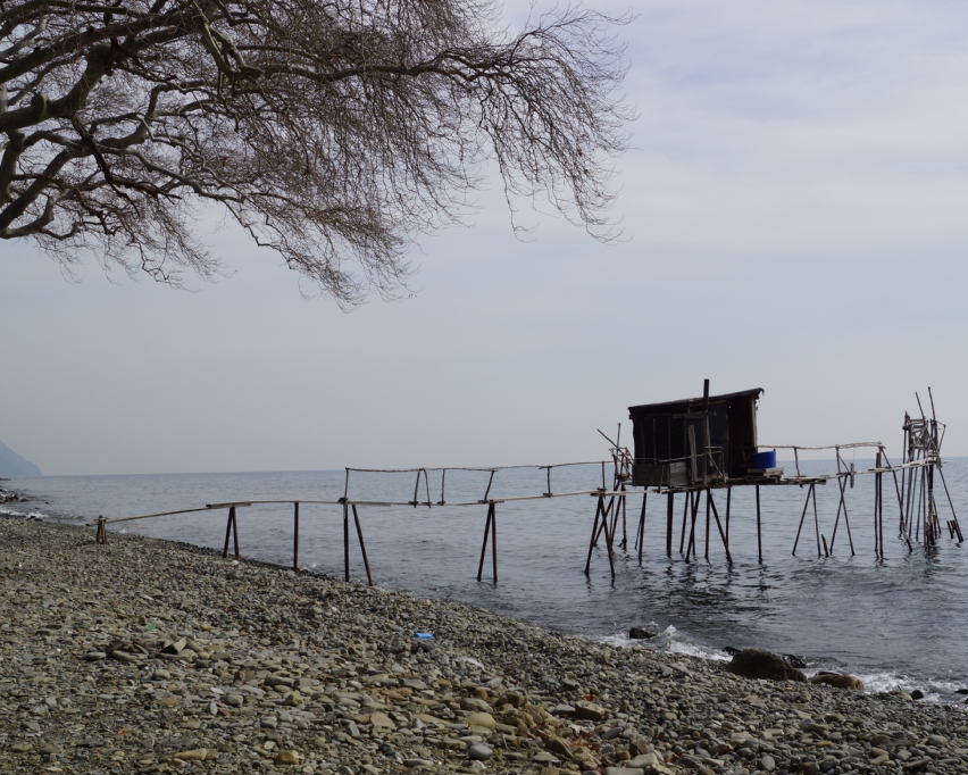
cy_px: 388
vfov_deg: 34.2
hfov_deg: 42.0
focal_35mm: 44
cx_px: 508
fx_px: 1261
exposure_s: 1/250
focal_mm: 26
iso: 100
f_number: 13
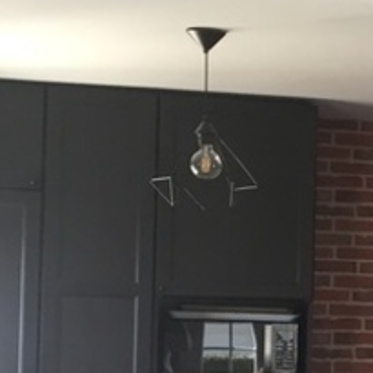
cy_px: 338
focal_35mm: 128
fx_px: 1560
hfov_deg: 11.9
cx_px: 779
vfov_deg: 13.5
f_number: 2.2
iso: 40
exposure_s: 1/33
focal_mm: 4.15
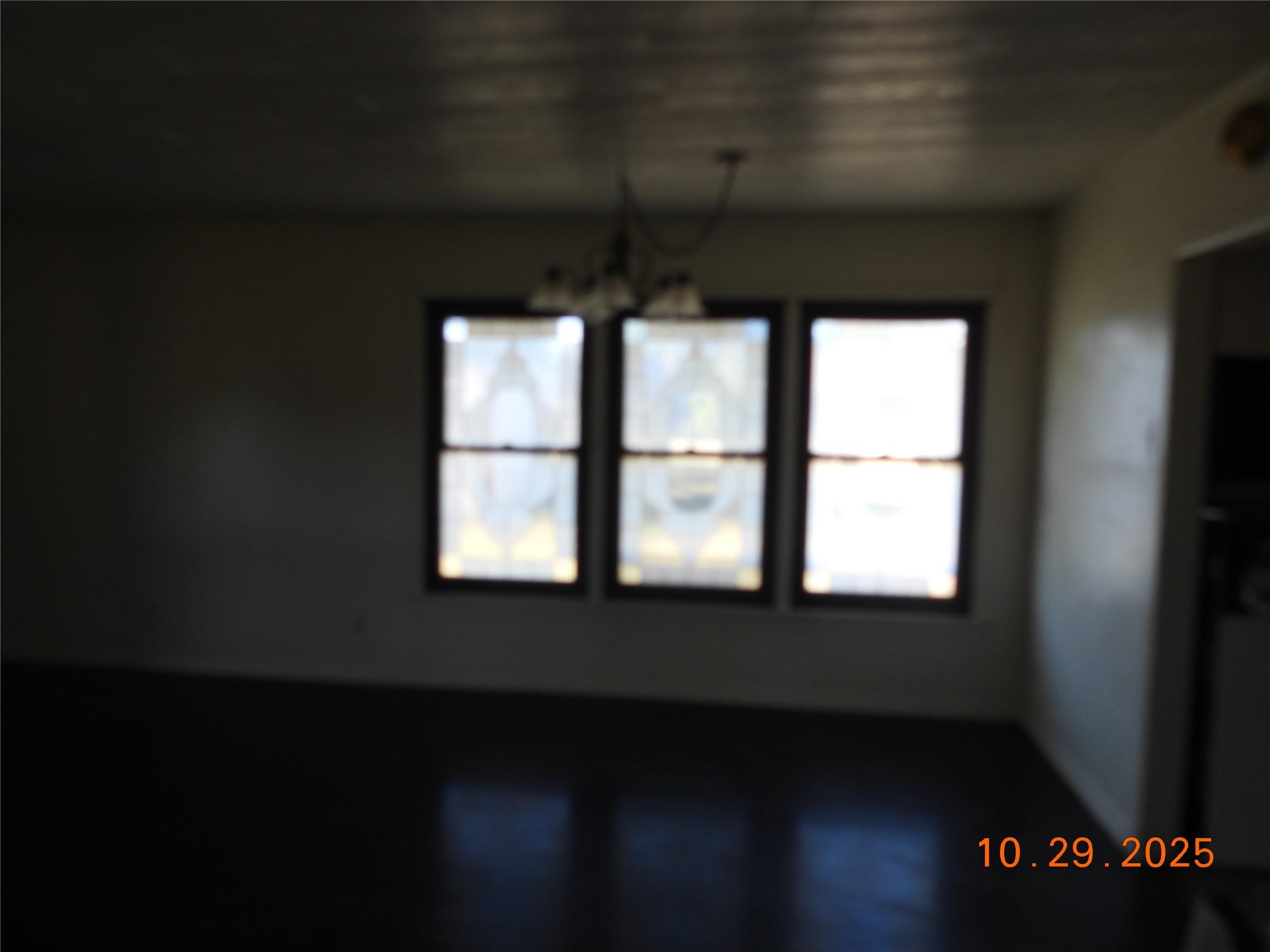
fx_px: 881
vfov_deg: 56.8
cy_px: 476
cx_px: 635
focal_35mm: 24
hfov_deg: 71.6
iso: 100
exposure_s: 1/30
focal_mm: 4.3
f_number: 2.8
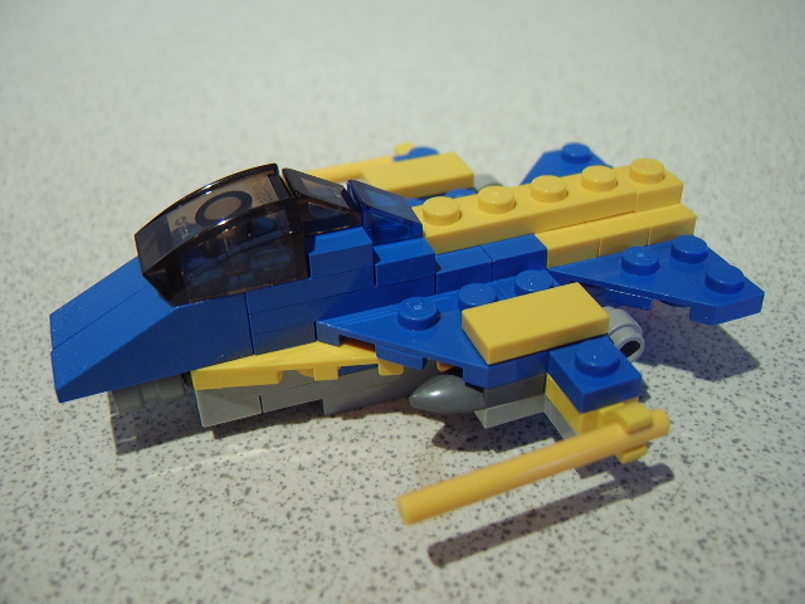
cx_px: 402
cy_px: 302
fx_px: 721
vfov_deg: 45.4
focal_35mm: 31
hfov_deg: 58.4
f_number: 2.7
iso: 100
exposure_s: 1/13
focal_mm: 8.13
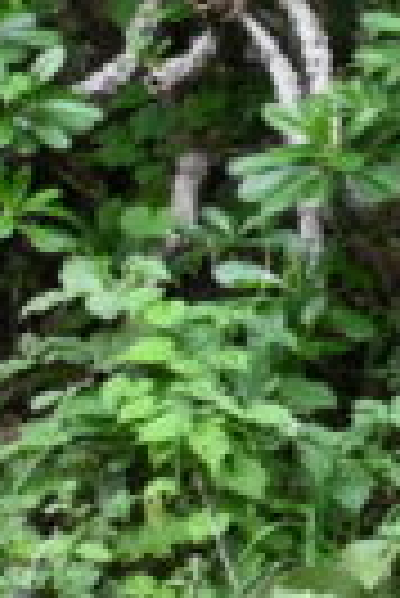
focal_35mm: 364
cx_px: 2072
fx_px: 6049
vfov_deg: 5.6
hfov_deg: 3.5
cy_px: 600
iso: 400
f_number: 5
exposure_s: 1/200
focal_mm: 31.5
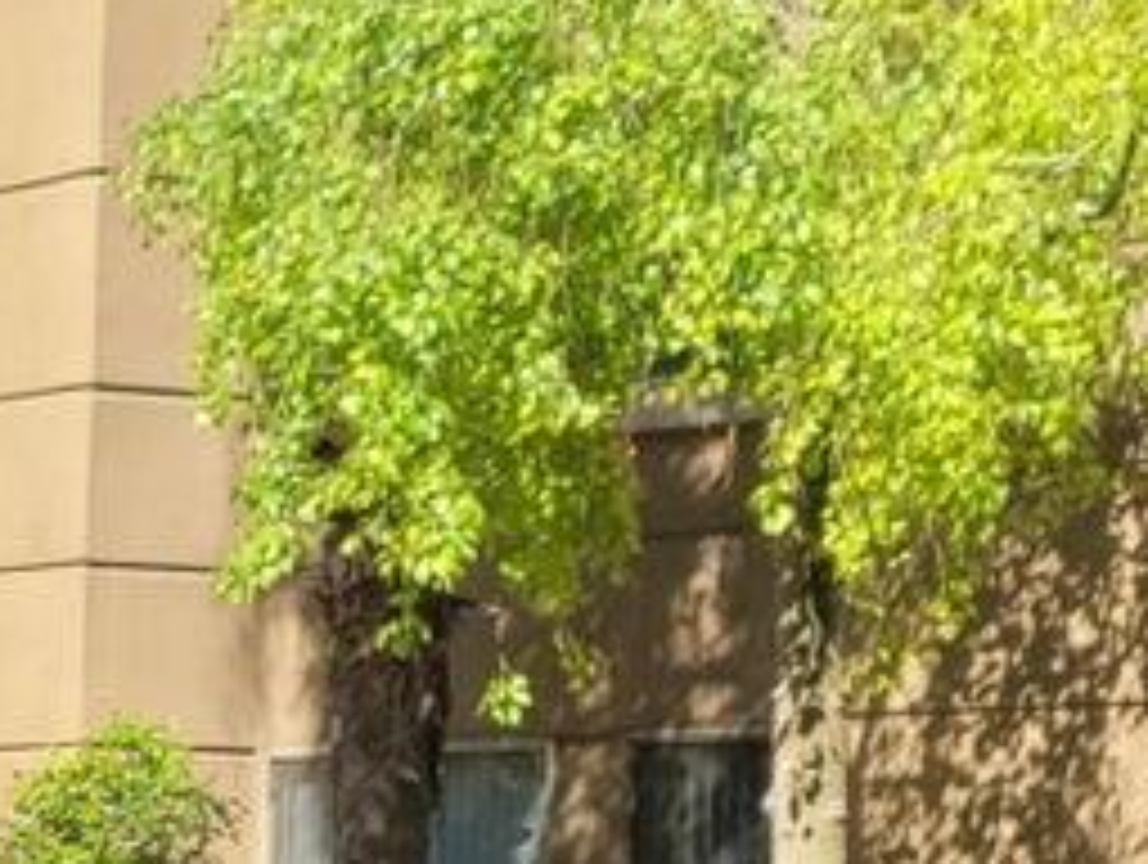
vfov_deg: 10.4
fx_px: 4616
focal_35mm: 139
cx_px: -1596
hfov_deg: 11.7
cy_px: 1179
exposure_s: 1/762
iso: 40
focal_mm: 5.4
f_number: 1.8
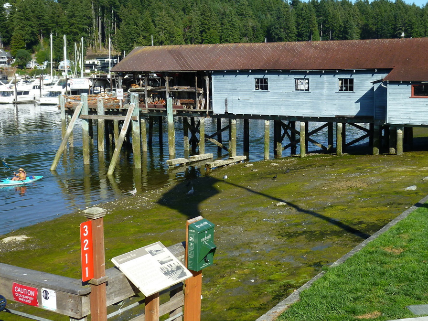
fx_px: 618
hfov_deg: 38.1
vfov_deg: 29.0
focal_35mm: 50
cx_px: 249
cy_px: 128
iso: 80
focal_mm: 6.3
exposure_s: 1/400
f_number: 3.8
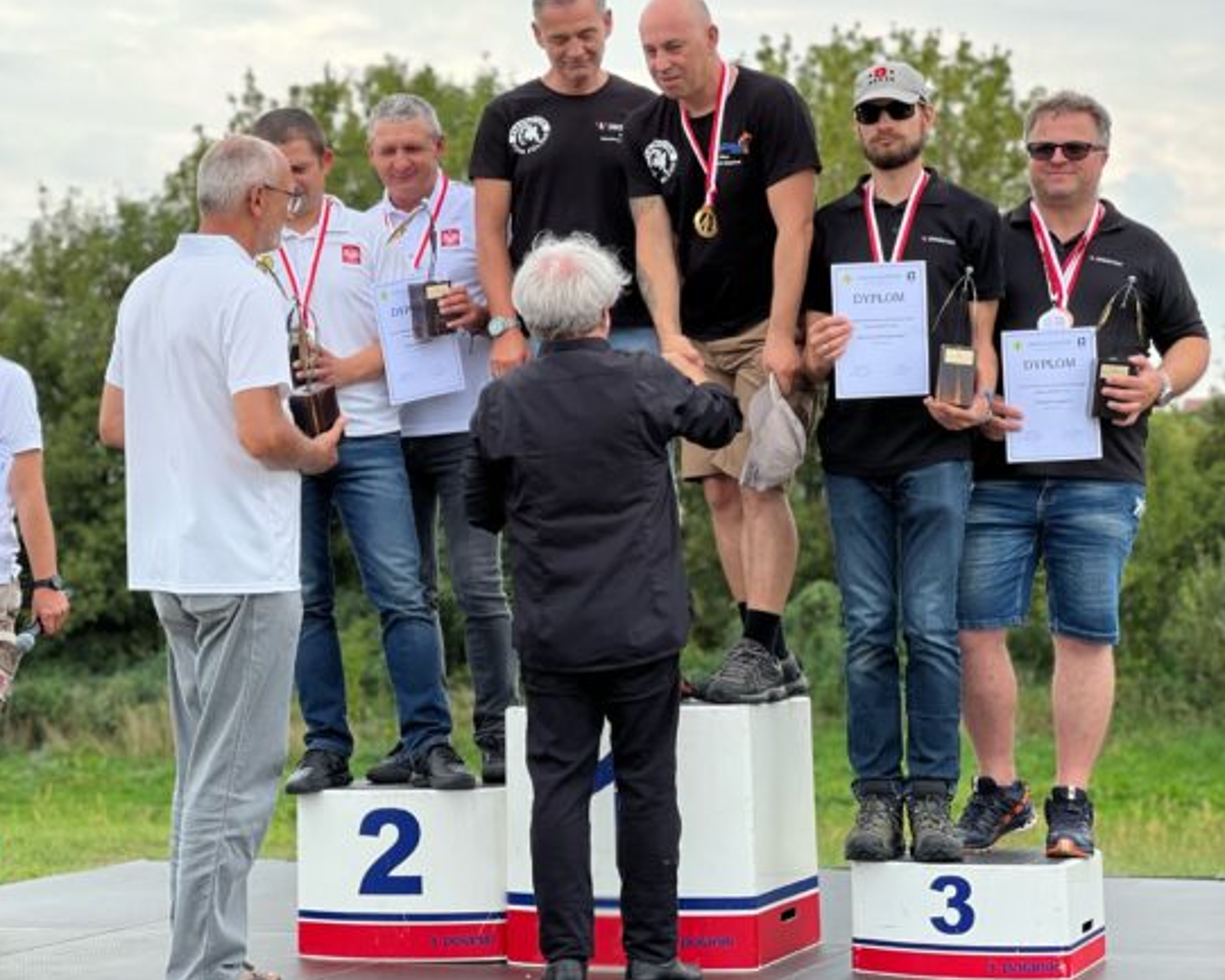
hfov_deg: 23.6
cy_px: 490
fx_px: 2937
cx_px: 567
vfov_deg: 19.0
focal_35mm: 81
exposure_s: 1/172
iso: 32
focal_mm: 9
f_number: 2.8
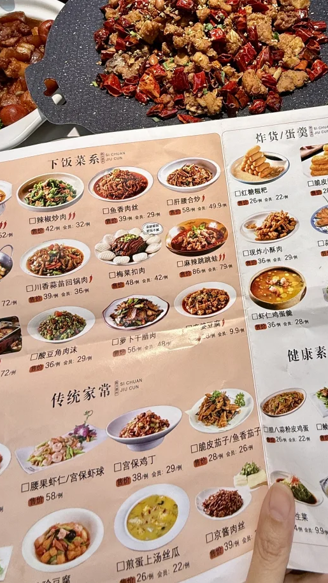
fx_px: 371
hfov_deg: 46.2
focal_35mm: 24
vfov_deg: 72.7
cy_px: 170
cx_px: 241
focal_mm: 2.22
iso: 50
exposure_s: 1/99
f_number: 2.2
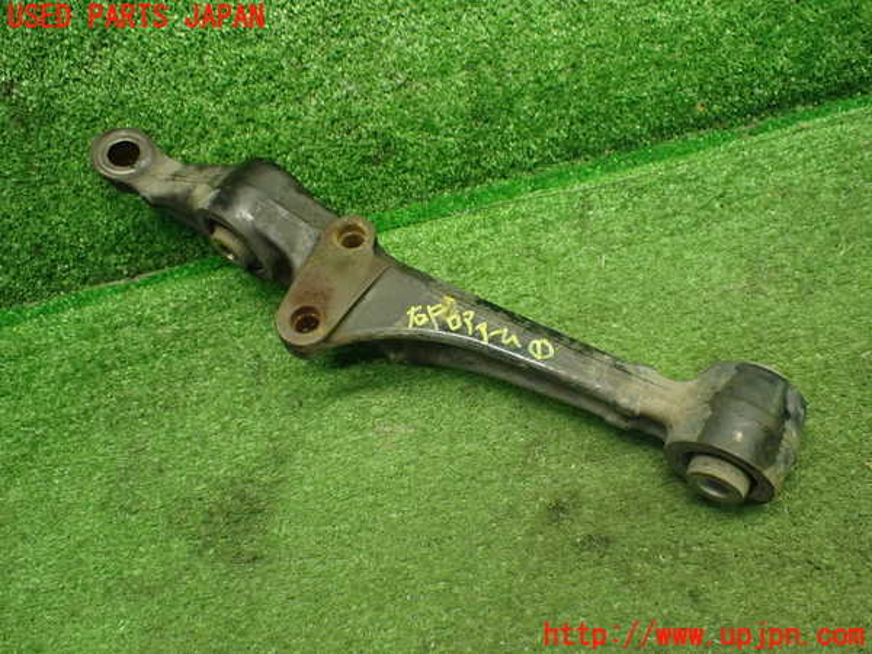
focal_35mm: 30
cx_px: 436
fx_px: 756
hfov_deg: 60.0
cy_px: 327
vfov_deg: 46.8
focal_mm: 5.4
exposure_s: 1/100
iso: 800
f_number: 2.3
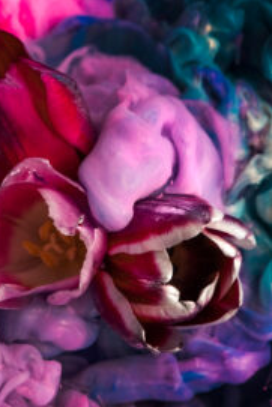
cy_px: 203
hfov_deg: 8.9
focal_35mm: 155
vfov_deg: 13.2
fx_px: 1754
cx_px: 73
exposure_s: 1/50
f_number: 6.3
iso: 160
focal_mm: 105
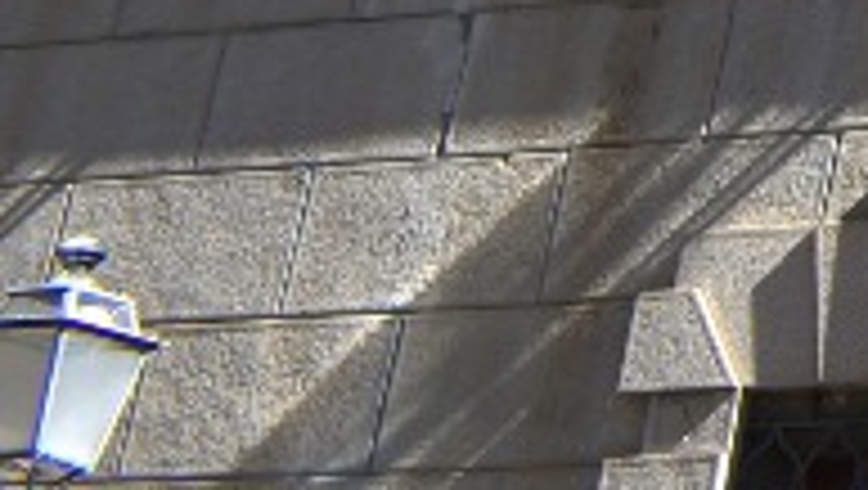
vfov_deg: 6.2
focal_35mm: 176
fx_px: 4055
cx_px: 2617
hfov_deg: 9.5
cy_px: -1135
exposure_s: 1/250
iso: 100
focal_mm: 18
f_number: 8
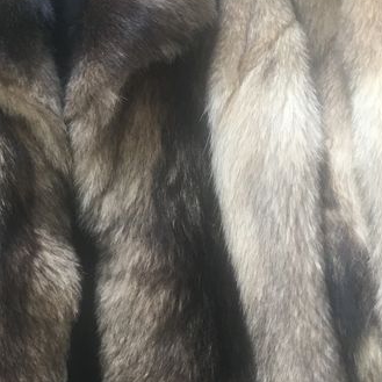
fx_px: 974
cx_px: 26
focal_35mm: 78
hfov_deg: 21.6
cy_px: 267
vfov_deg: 22.1
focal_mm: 4.15
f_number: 2.2
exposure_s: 1/33
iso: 40
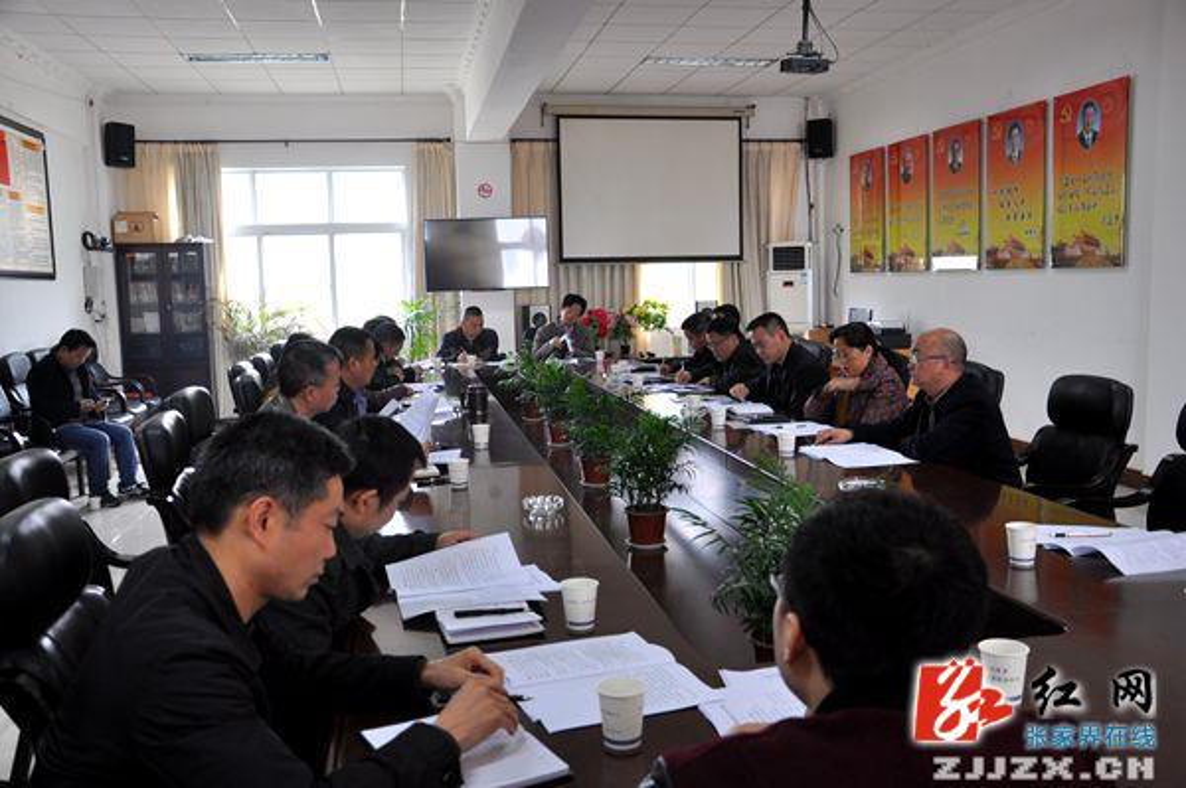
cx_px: 593
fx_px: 1086
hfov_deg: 57.3
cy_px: 394
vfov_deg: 39.9
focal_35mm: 33
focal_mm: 22
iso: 500
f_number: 5
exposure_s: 1/25
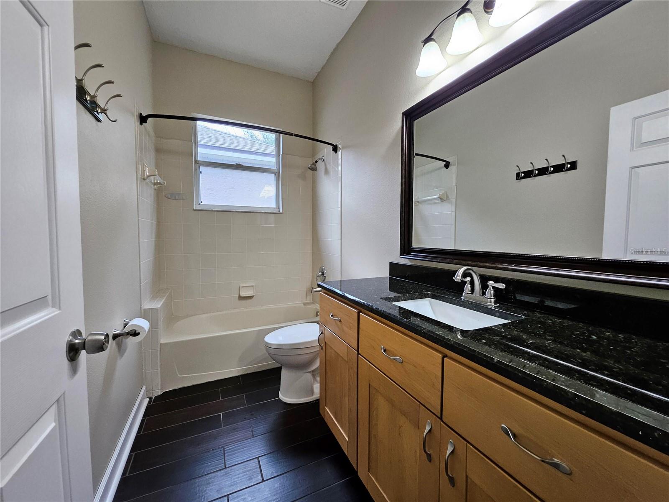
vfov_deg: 89.9
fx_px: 251
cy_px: 251
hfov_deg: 106.2
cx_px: 334
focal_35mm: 13
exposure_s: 1/60
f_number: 2.2
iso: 160
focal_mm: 1.74
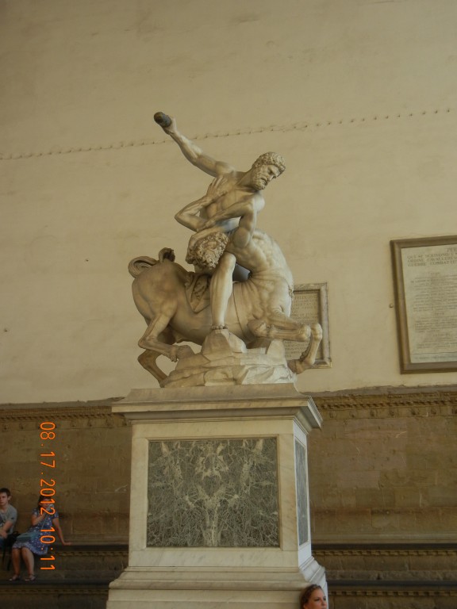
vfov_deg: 47.9
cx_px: 228
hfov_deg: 36.8
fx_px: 687
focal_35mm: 39
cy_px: 304
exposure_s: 1/176
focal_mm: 7.1
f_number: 3.7
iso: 160
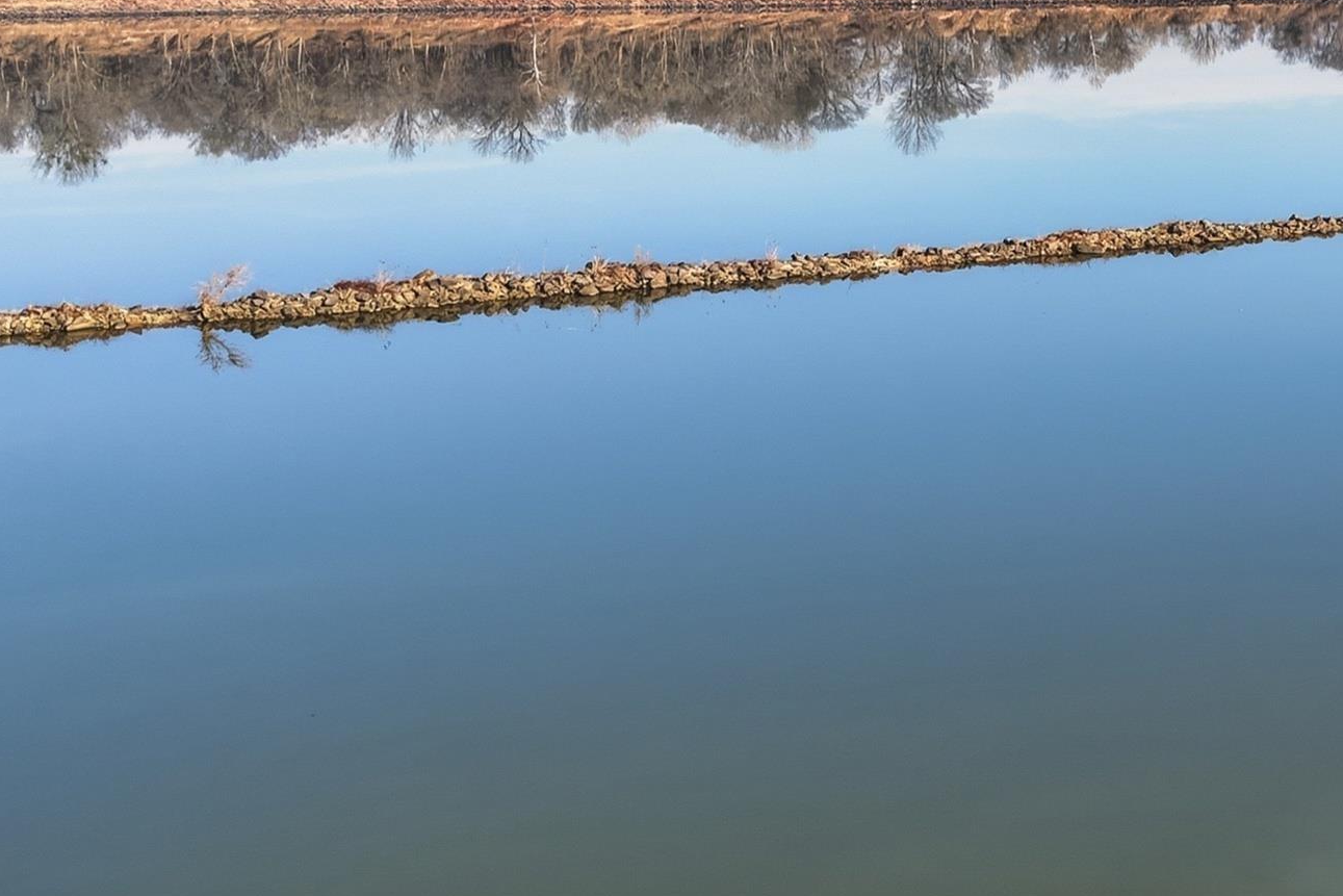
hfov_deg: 33.5
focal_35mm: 58
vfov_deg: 22.6
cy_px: 40
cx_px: 1075
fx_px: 2164
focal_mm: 8.7
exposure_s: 1/3200
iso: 160
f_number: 1.8
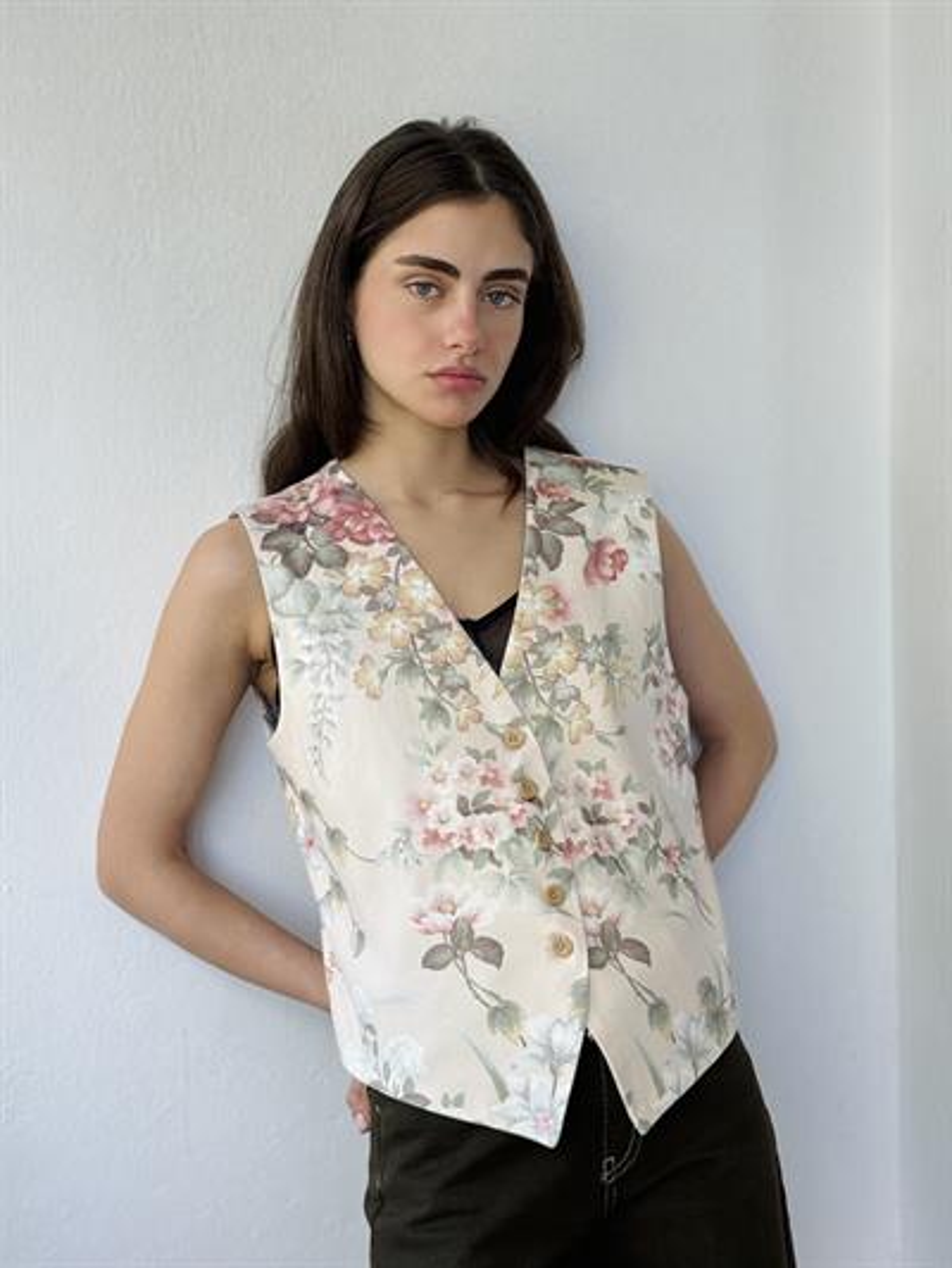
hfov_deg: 30.3
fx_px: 1759
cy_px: 634
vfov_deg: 39.6
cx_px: 476
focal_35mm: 48
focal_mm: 6.76
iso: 64
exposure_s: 1/209
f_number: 1.78
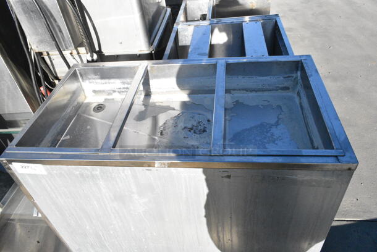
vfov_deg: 48.0
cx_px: 188
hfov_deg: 67.3
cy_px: 126
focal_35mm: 27
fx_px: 283
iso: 6400
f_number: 20
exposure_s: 1/1600
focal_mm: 18
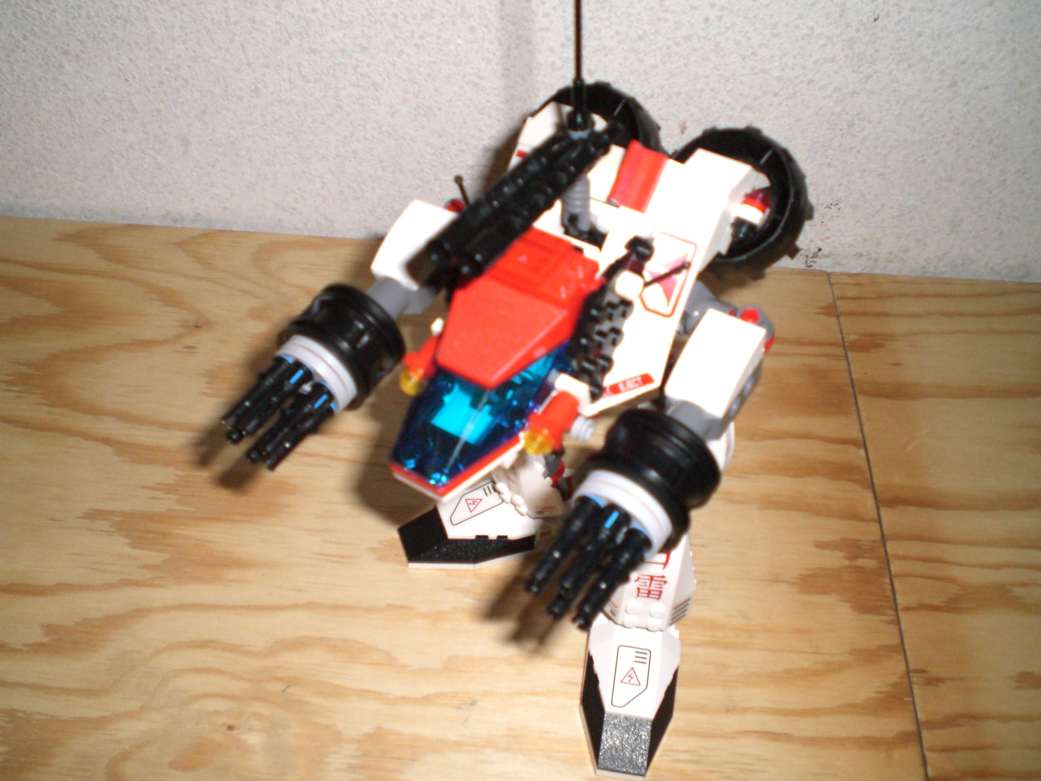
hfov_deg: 49.0
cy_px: 390
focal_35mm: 38
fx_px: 1143
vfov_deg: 37.7
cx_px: 520
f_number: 3.1
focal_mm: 6.3
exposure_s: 1/60
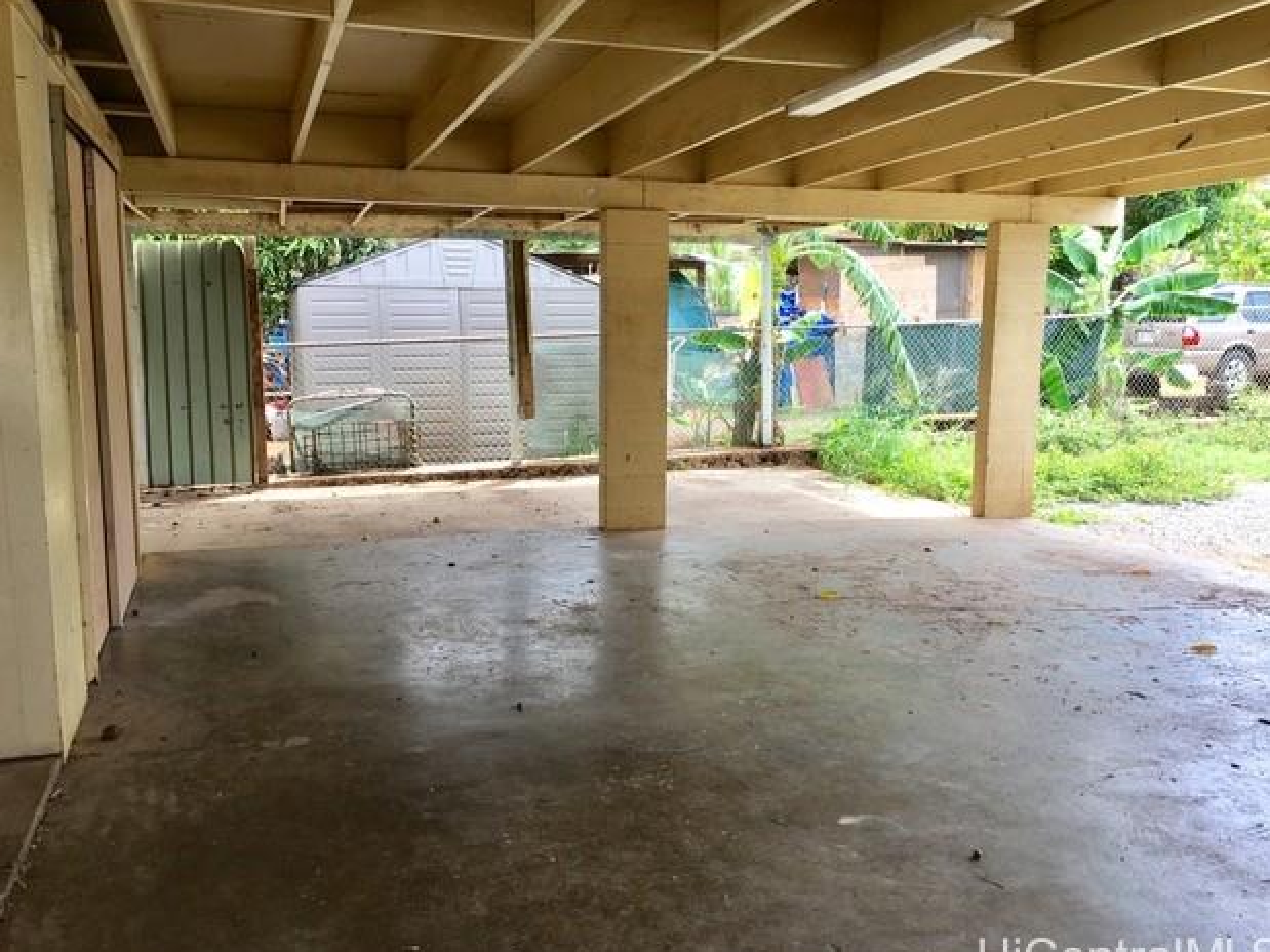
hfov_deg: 60.0
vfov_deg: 46.8
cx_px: 624
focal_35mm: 30
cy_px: 484
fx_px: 1100
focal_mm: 4.15
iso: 25
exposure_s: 1/171
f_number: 2.2
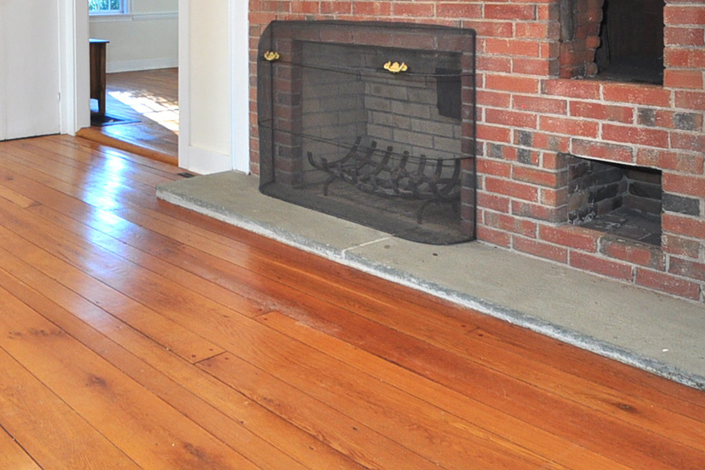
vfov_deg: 32.7
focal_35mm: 37
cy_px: -11
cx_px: 86
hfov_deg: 47.3
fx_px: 725
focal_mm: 10
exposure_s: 1/60
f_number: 4.5
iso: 400
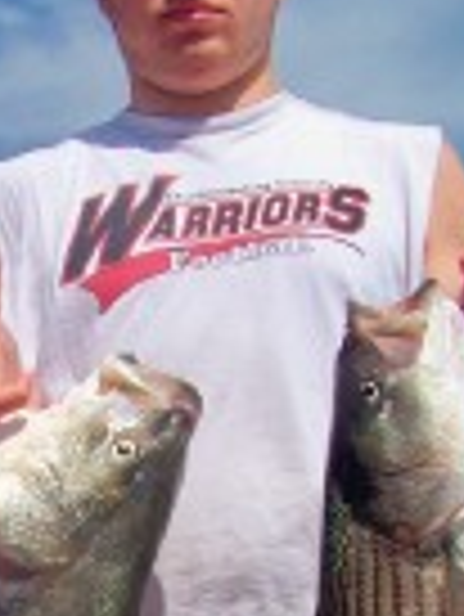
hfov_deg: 13.9
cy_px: 683
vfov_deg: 18.0
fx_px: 1874
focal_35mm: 105
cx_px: -27
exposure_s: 1/800
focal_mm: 5.85
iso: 64
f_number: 4
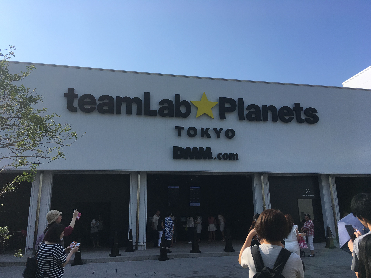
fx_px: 311
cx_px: 186
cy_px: 139
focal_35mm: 29
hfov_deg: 61.7
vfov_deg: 48.2
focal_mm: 4.15
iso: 25
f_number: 2.2
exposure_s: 1/1832
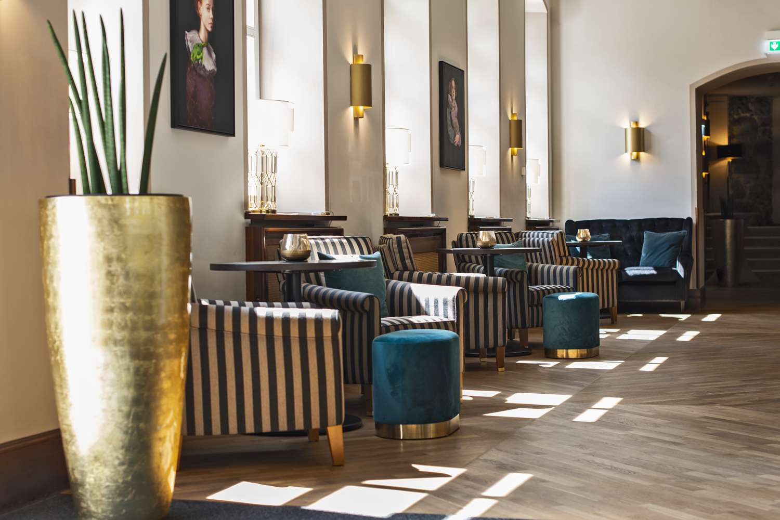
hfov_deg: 39.6
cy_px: 260
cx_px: 390
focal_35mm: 50
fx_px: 1084
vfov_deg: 27.0
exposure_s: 1/125
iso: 640
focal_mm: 50
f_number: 3.2
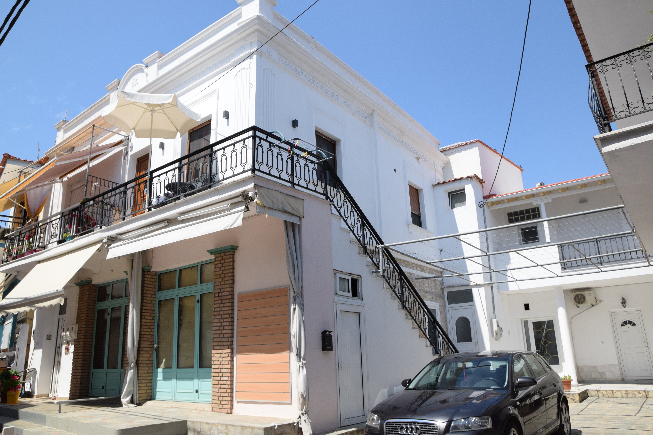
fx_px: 490
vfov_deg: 47.9
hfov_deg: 67.4
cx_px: 326
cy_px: 218
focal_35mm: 27
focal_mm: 18
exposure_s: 1/1600
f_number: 10
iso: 800
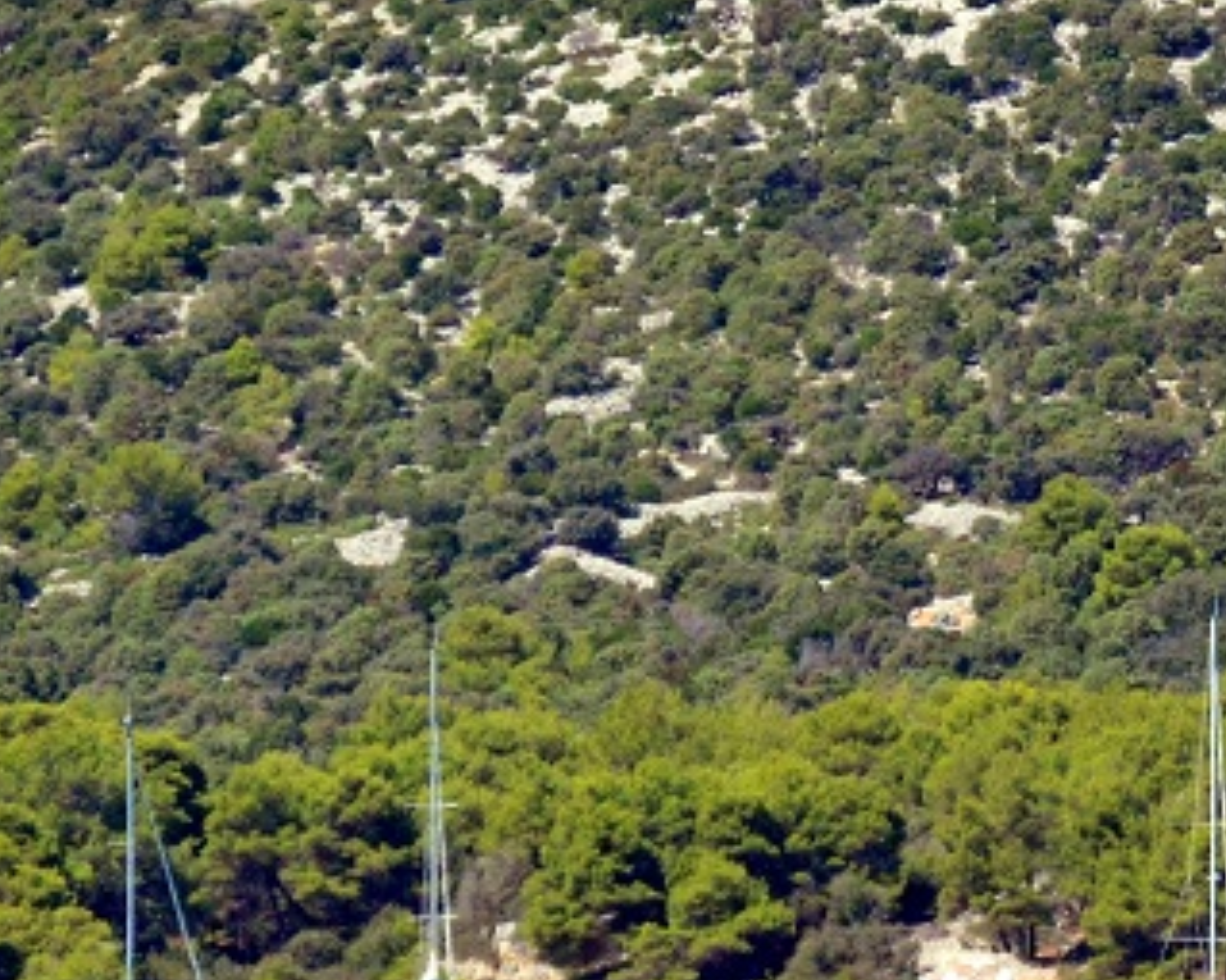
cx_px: 1708
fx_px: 31957
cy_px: -225
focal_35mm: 881
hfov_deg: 2.2
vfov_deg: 1.8
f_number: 5.6
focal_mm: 200
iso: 2000
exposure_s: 1/6400
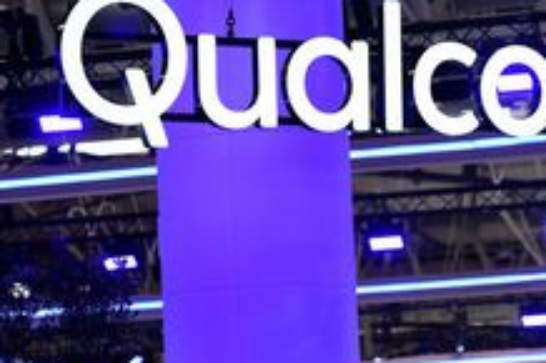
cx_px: 321
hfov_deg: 9.2
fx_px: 3395
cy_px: 49
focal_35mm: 224
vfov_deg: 6.1
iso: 800
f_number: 2.8
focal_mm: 122
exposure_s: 1/320
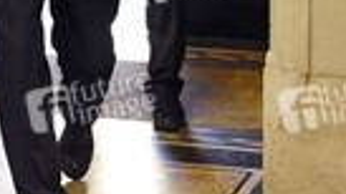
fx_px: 2201
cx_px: -129
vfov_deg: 5.0
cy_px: -86
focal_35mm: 240
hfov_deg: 8.8
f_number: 5
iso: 5000
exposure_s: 1/320
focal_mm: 70
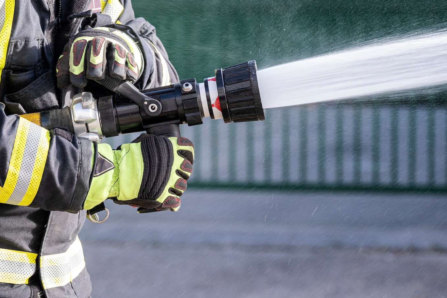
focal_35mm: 261
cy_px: 136
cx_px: 159
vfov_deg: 5.3
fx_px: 3240
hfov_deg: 7.9
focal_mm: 124.3
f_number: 5
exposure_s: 1/160
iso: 320
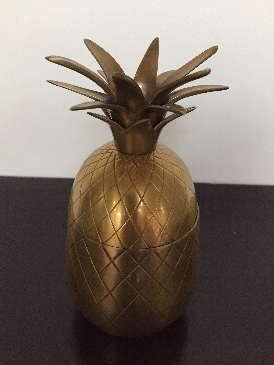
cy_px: 182
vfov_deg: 61.7
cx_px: 137
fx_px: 306
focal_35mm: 29
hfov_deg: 48.2
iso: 400
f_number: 2.2
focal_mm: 4.15
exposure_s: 1/17
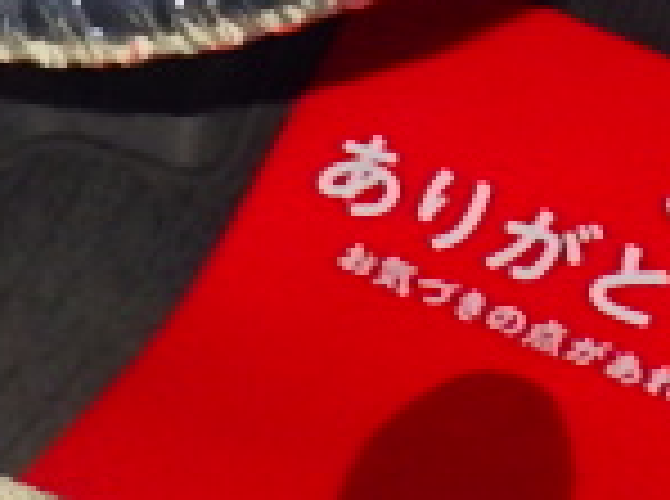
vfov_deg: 7.0
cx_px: -166
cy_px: -860
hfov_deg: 10.1
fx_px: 3727
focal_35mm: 193
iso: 250
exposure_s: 1/200
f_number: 4.2
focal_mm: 5
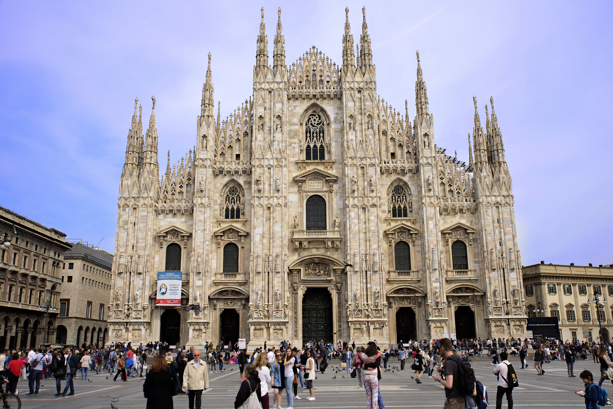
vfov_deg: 41.1
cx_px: 306
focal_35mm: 32
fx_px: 545
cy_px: 204
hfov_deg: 58.7
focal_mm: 32
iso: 100
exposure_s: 1/320
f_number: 7.1
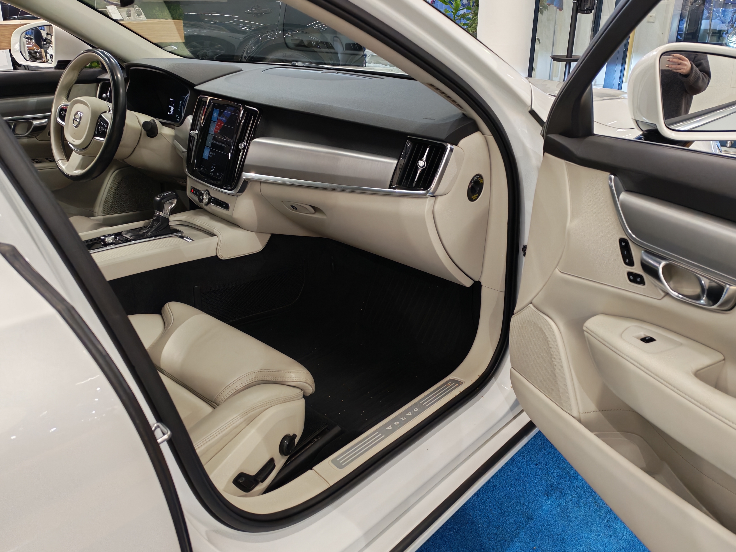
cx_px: 368
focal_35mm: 31
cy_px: 276
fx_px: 659
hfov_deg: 58.4
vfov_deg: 45.4
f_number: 1.9
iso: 797
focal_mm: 6.12
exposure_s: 1/100
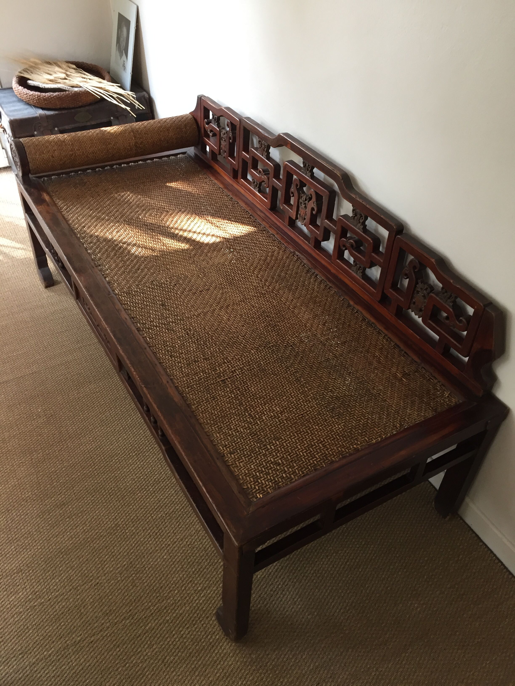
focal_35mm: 29
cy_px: 343
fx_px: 575
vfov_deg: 61.7
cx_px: 258
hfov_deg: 48.2
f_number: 2.2
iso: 125
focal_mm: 4.15
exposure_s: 1/33
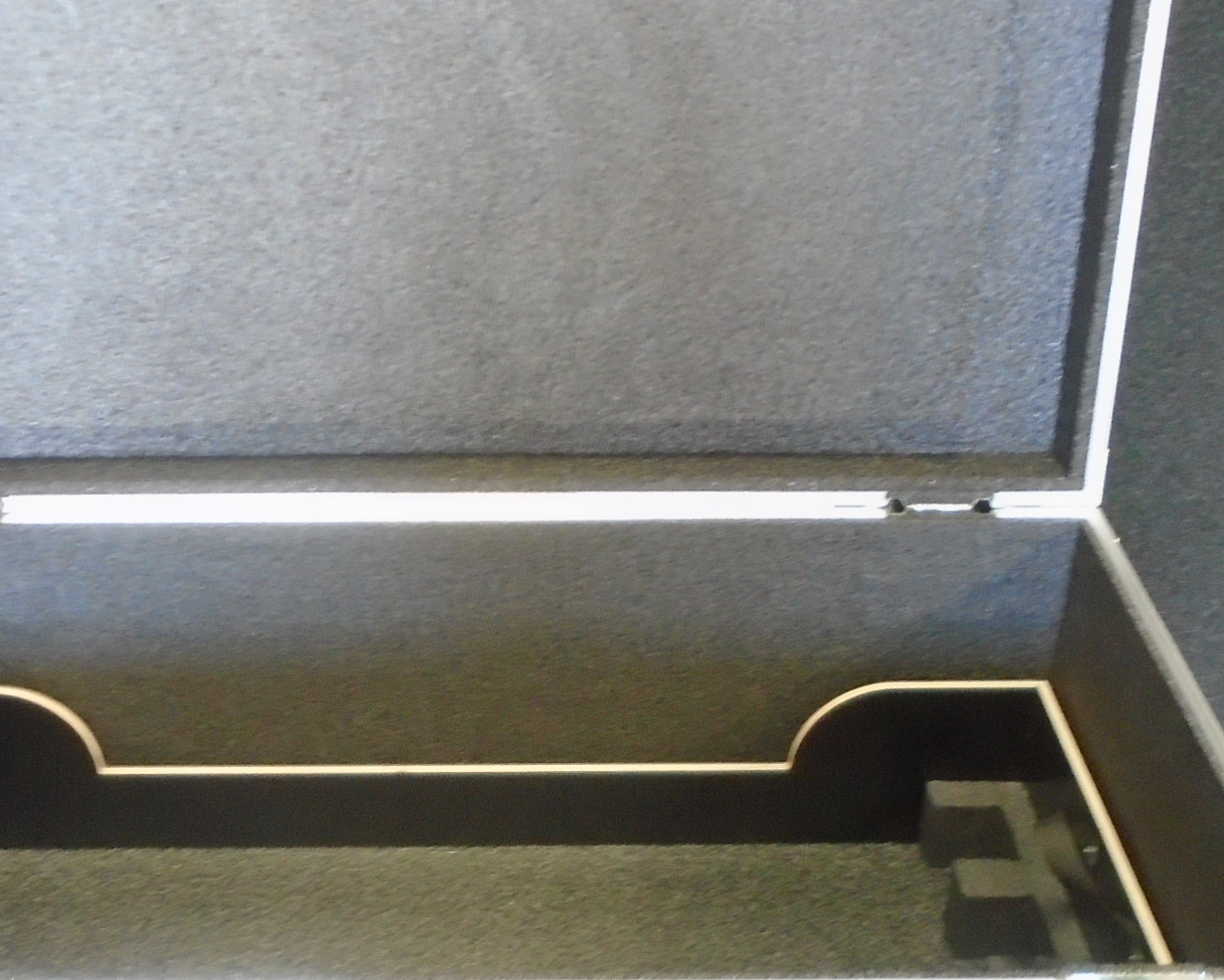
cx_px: 505
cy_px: 595
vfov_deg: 28.0
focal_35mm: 54
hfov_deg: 34.6
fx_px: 1957
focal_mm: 4.6
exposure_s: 1/8
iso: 400
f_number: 3.2
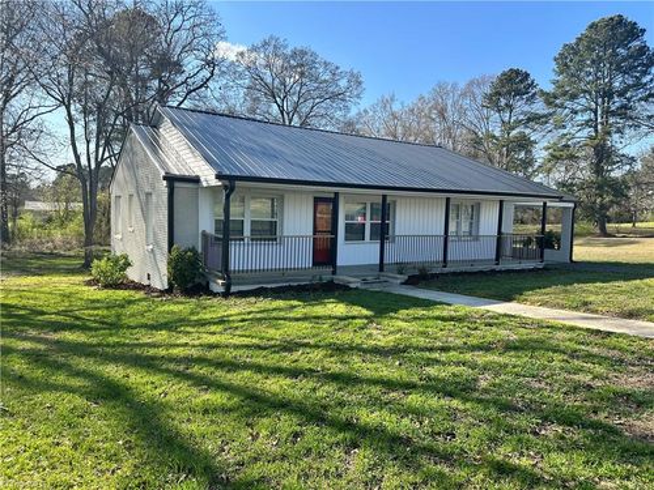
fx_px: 453
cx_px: 327
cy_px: 245
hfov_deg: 71.6
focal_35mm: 24
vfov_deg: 56.8
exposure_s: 1/1988
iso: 80
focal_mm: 6.86
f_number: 1.78
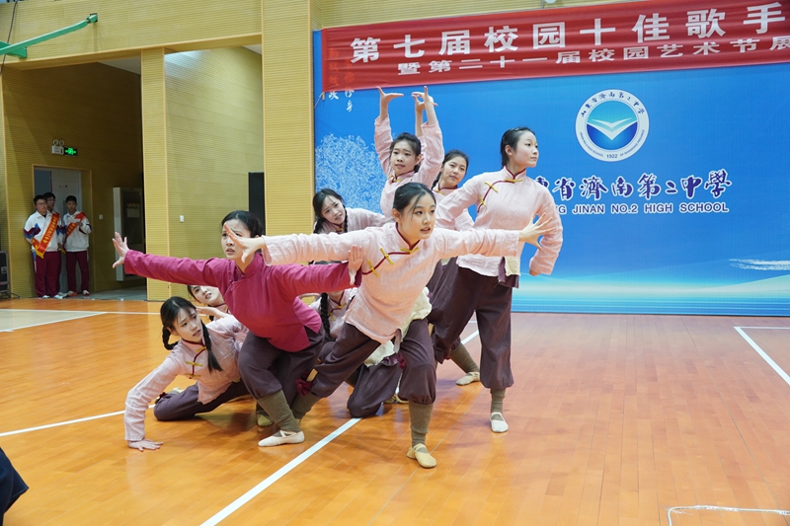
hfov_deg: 55.1
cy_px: 263
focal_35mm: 34
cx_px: 395
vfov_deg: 38.3
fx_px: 757
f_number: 4
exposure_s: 1/40
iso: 800
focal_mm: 23
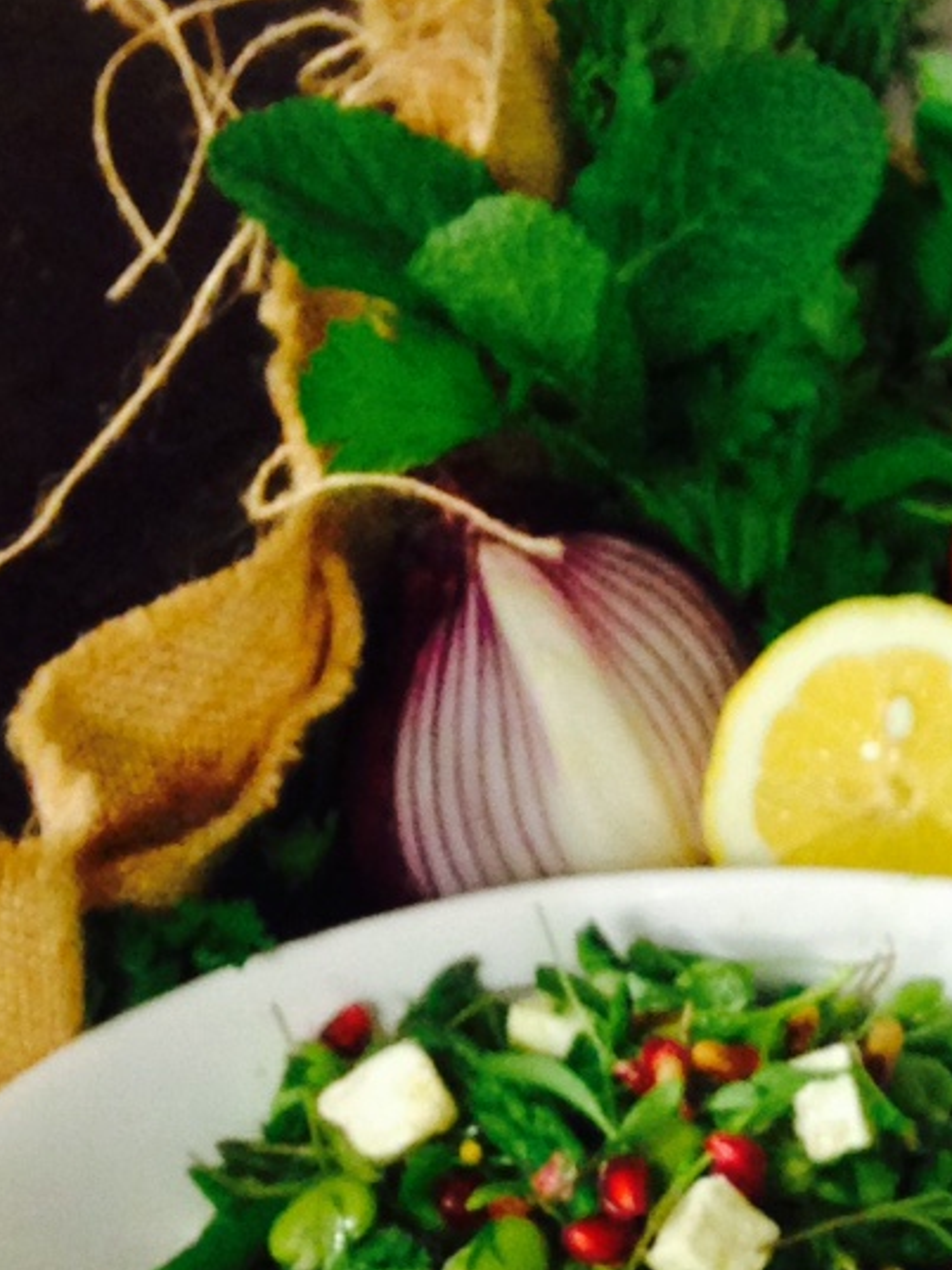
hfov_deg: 11.7
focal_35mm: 126
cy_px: 1462
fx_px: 4620
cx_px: 928
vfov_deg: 15.2
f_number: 2.4
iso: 160
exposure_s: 1/20
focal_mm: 4.12
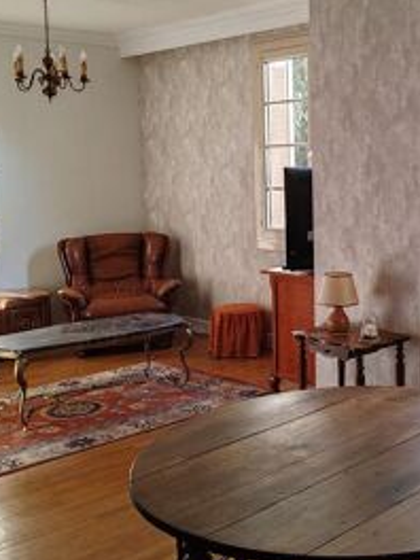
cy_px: 223
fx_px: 793
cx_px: 358
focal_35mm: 49
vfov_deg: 38.7
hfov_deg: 28.8
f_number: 1.9
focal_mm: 6.12
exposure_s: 1/100
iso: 50
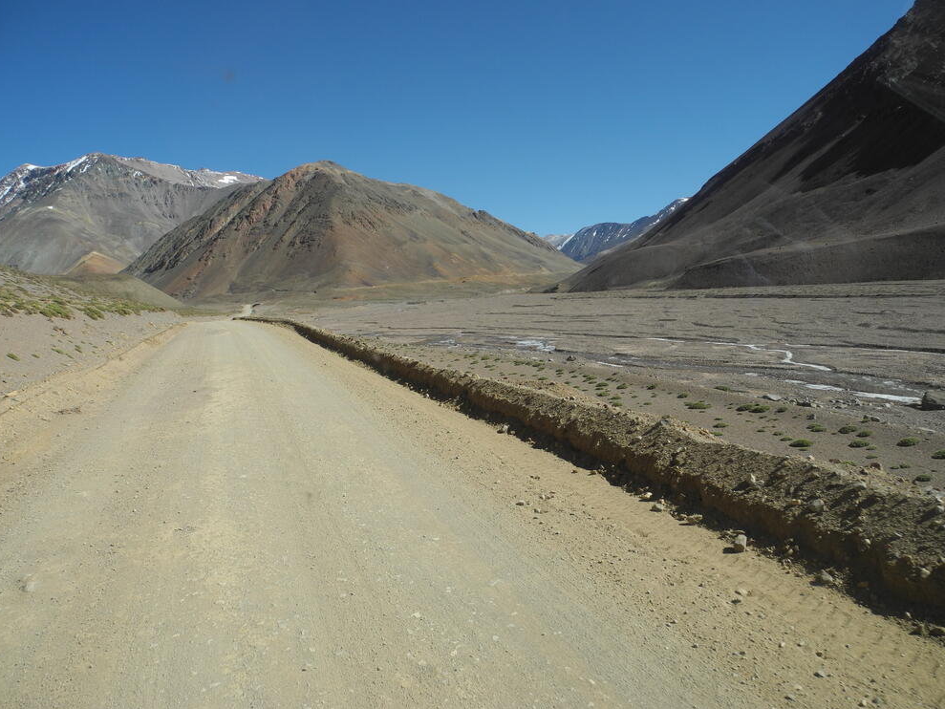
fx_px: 792
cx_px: 479
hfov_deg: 61.7
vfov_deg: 48.2
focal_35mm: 29
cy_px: 344
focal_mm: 6
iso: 100
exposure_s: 1/1000
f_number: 4
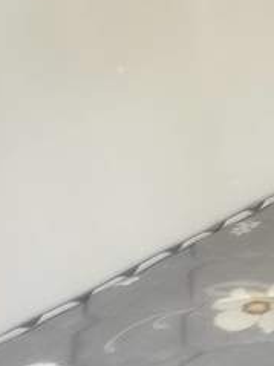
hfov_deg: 11.6
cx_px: 520
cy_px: 425
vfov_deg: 16.4
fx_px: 1225
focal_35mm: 116
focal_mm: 5.58
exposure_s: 1/25
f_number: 1.8
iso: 500
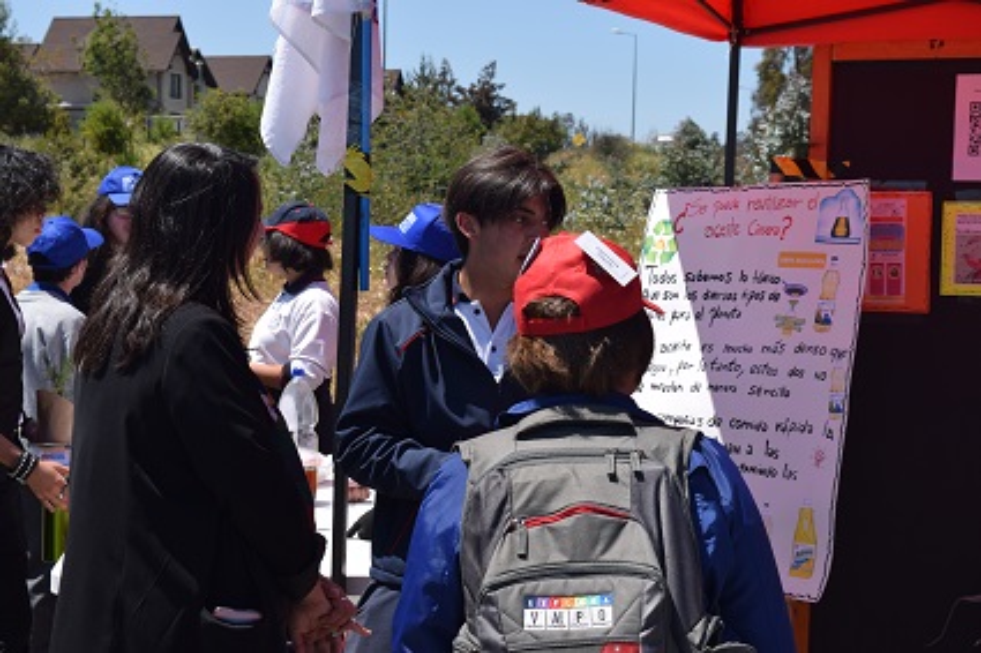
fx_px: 1961
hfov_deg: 28.1
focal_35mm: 72
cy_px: 326
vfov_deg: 18.9
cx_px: 490
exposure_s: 1/400
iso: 200
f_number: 10
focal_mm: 48
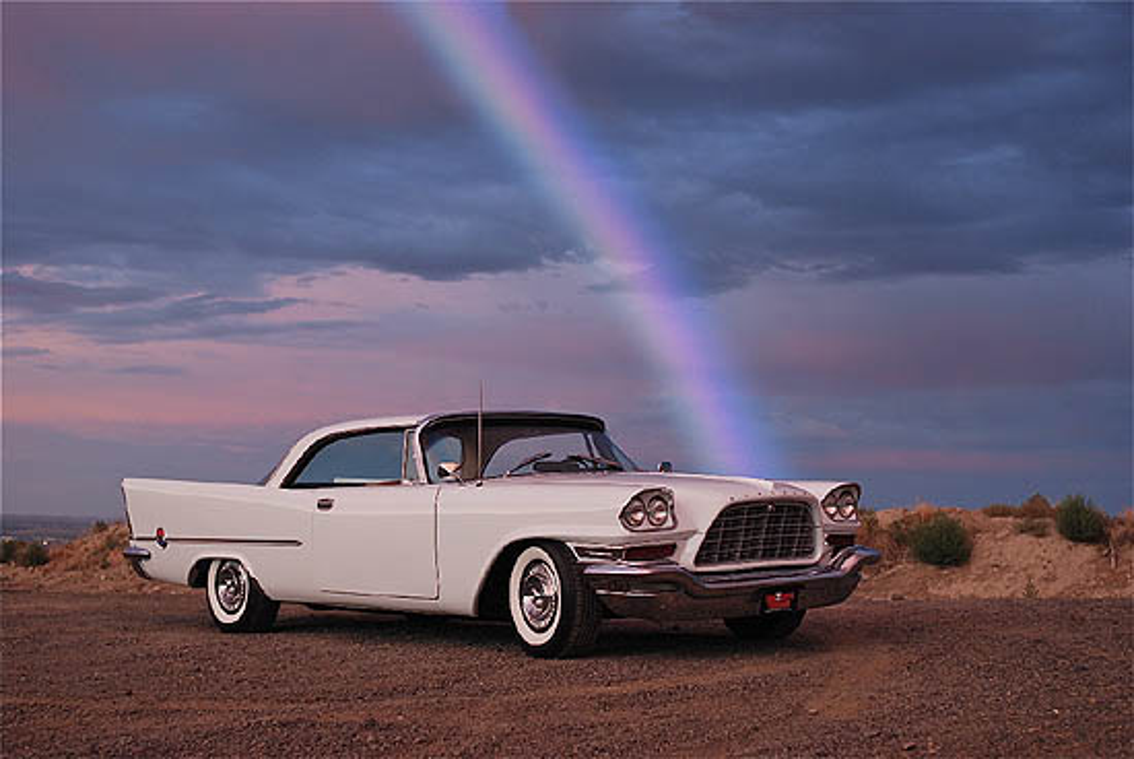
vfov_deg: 25.8
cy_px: 380
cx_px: 567
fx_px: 1655
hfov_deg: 37.8
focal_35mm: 52
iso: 160
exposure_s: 1/60
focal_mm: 35
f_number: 3.2
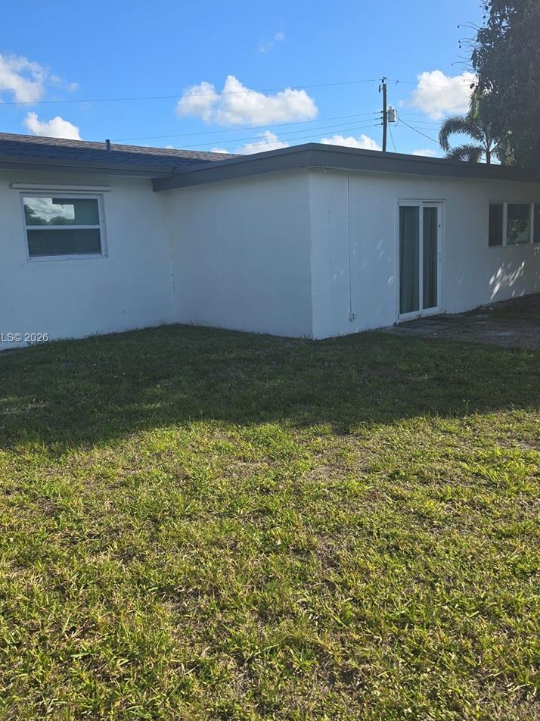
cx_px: 249
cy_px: 339
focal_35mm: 29
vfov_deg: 61.6
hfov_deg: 48.2
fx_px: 603
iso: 12
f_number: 1.7
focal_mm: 6.3
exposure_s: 1/624
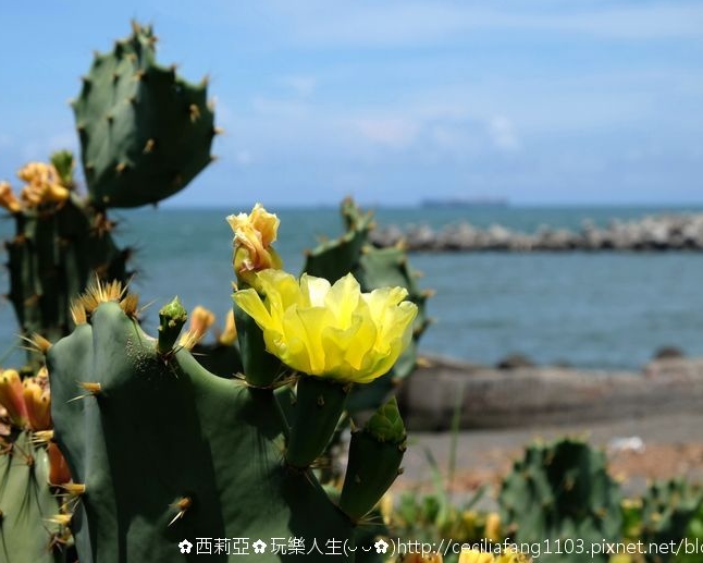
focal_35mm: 94
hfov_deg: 20.4
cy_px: 281
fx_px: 1956
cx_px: 305
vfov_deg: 16.4
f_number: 10
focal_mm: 55
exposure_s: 1/400
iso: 200
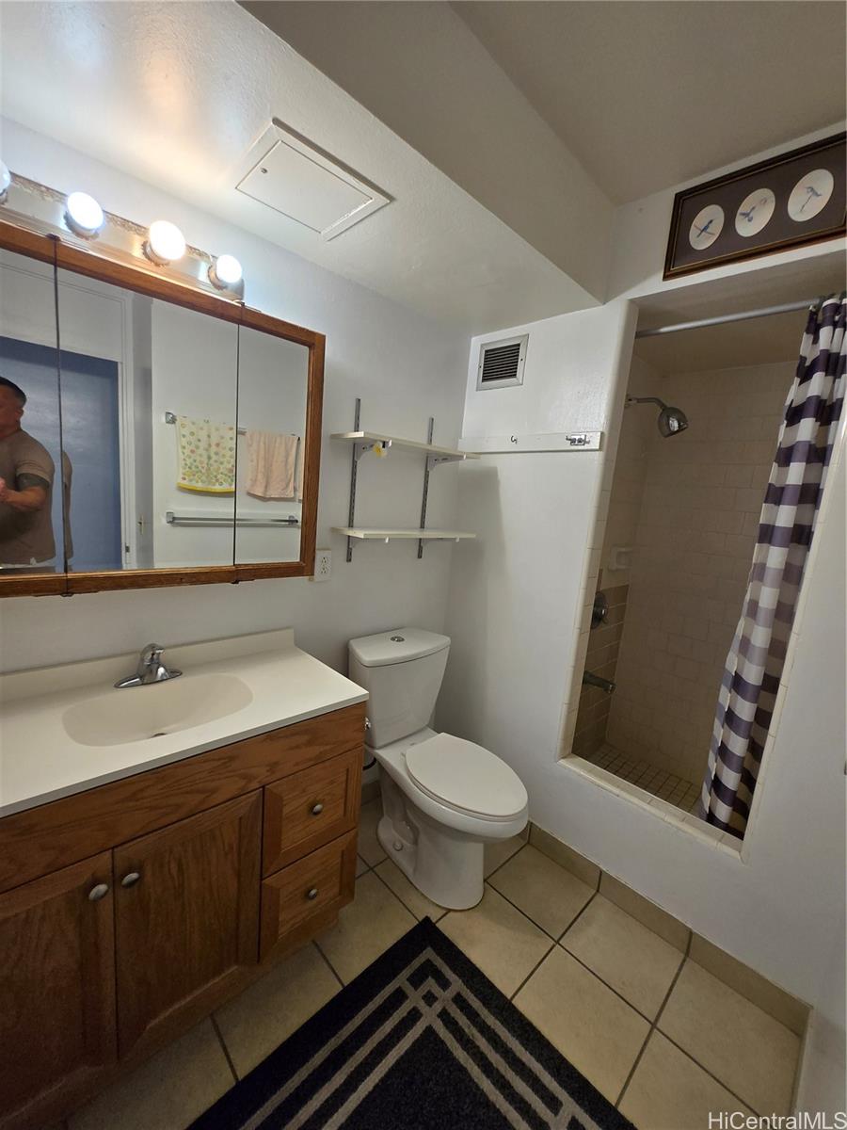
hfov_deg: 89.9
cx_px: 424
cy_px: 565
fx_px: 424
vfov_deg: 106.2
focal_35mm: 13
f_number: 2.2
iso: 50
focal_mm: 1.7
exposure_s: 1/60
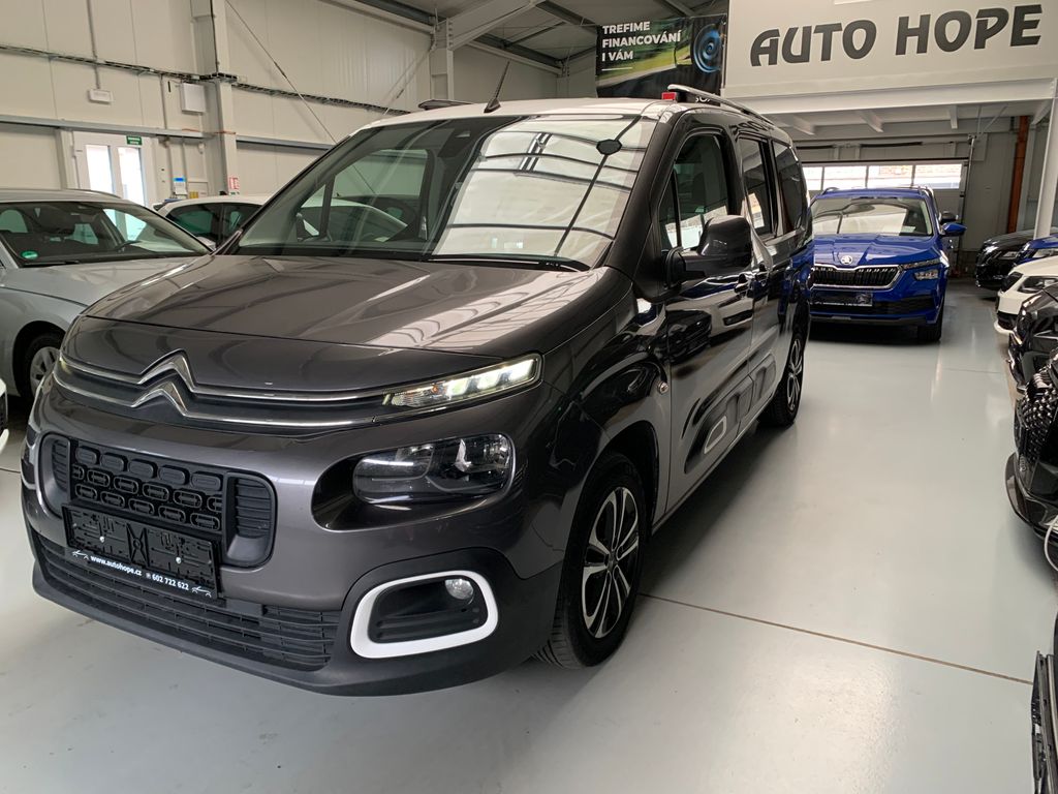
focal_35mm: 26
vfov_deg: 53.1
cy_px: 397
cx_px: 529
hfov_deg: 67.3
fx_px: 795
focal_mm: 4.25
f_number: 1.8
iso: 160
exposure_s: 1/50
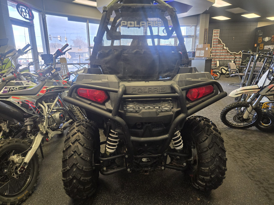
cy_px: 102
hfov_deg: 73.9
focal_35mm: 23
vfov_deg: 58.9
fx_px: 182
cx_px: 137
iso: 500
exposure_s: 1/120
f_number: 1.8
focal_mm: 5.4
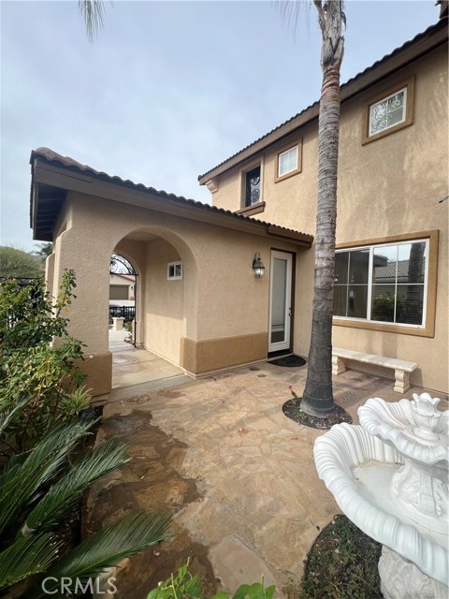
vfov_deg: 106.2
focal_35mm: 13
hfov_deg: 89.9
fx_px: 225
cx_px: 224
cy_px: 300
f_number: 1.8
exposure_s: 1/723
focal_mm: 1.57
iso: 32
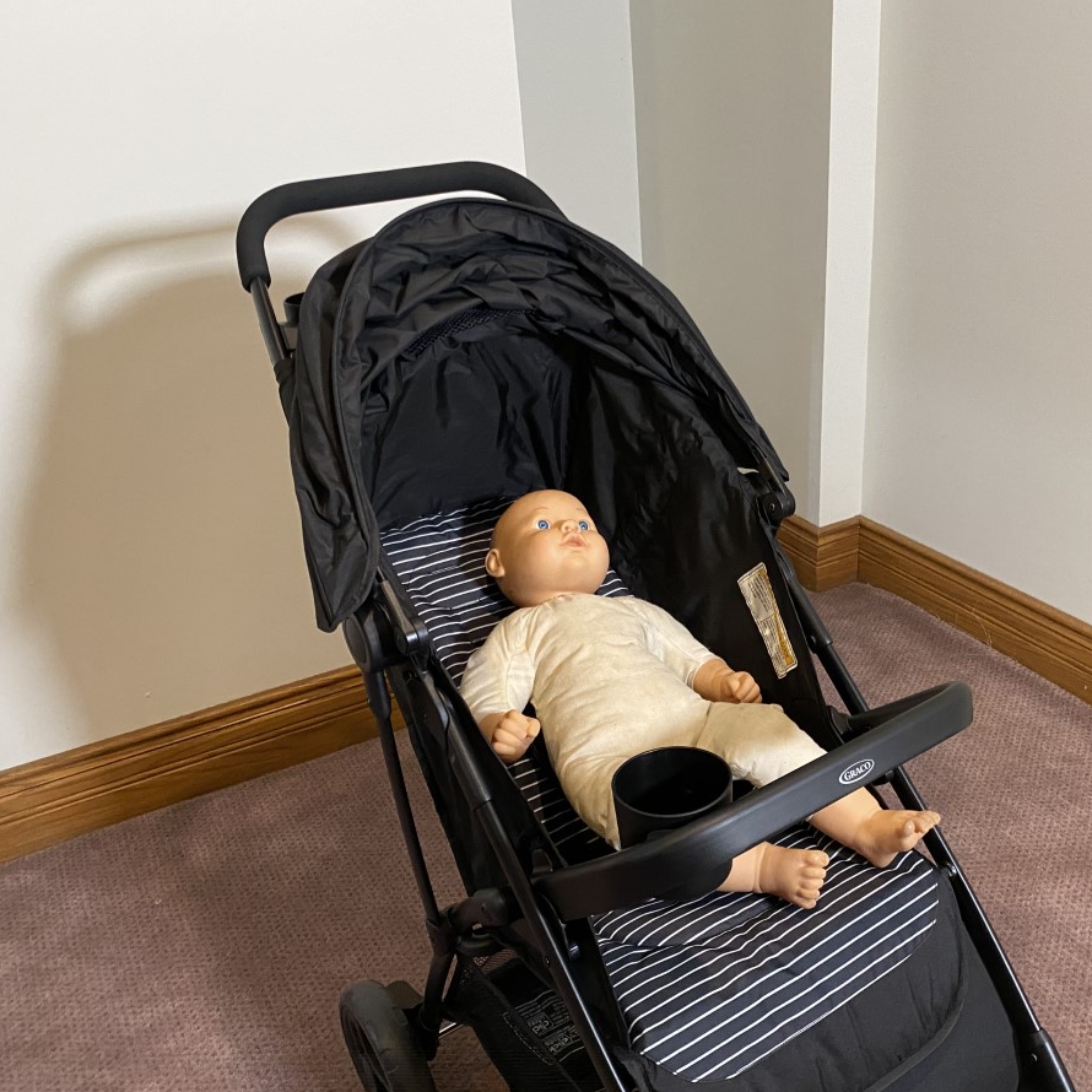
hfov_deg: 52.0
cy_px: 550
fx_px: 1106
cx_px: 674
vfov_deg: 52.5
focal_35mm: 31
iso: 320
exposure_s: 1/60
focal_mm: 4.25
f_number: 1.8
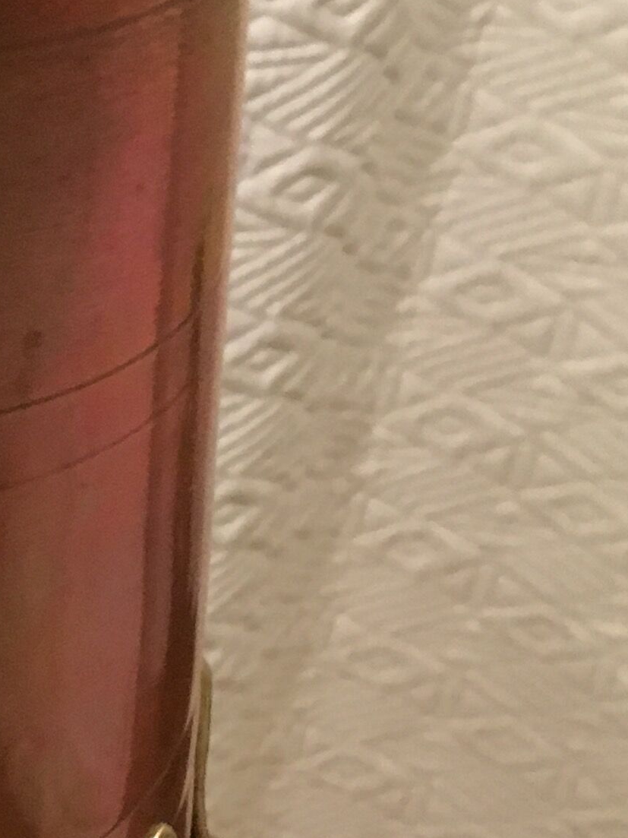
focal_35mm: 106
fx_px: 2565
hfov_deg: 13.1
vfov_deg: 18.4
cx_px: -351
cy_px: 652
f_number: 2.2
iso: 200
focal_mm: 4.15
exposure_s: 1/20
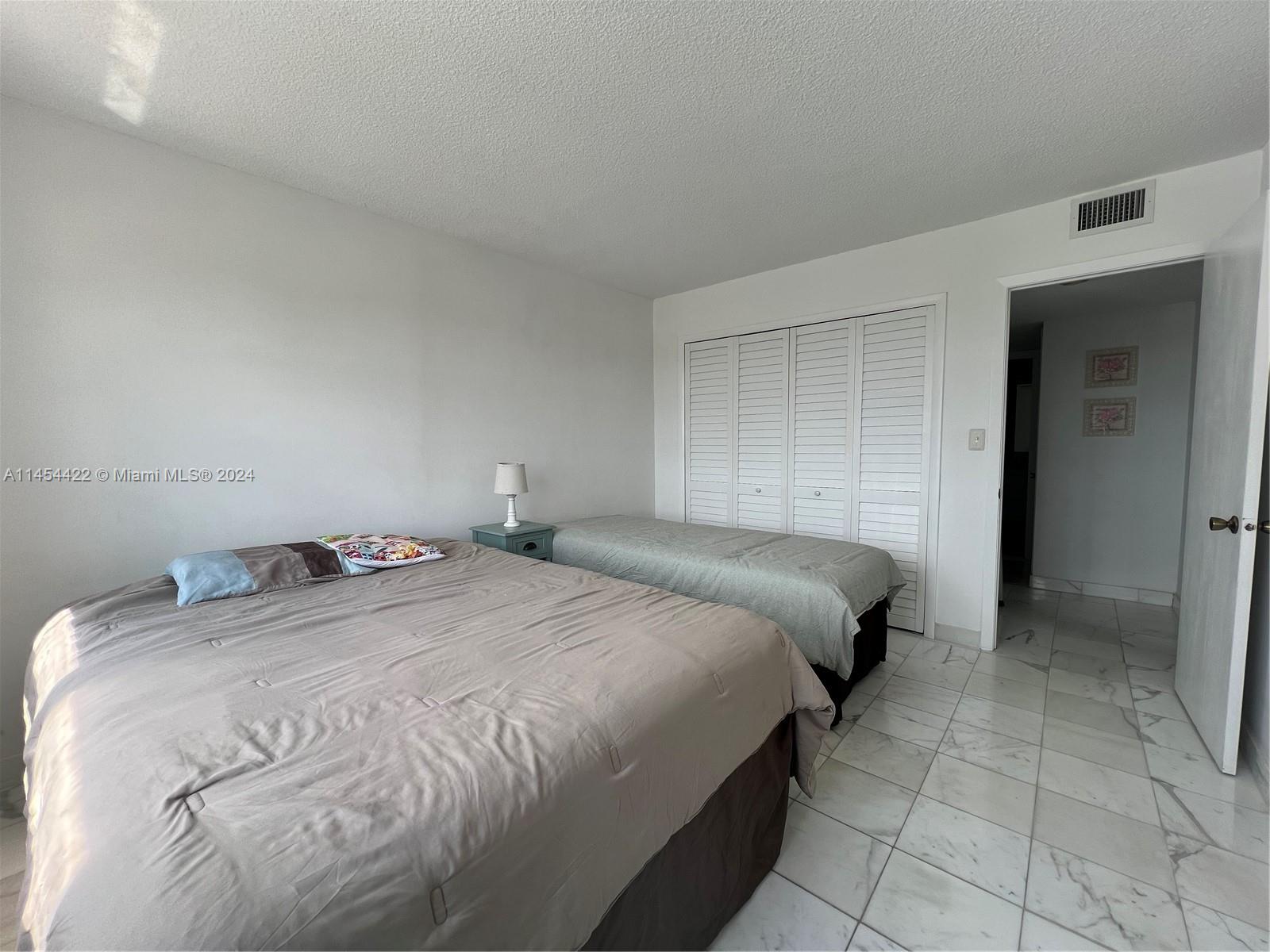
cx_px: 635
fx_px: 477
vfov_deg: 89.9
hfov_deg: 106.2
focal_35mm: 13
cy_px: 476
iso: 32
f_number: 1.8
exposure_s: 1/207
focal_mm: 1.57
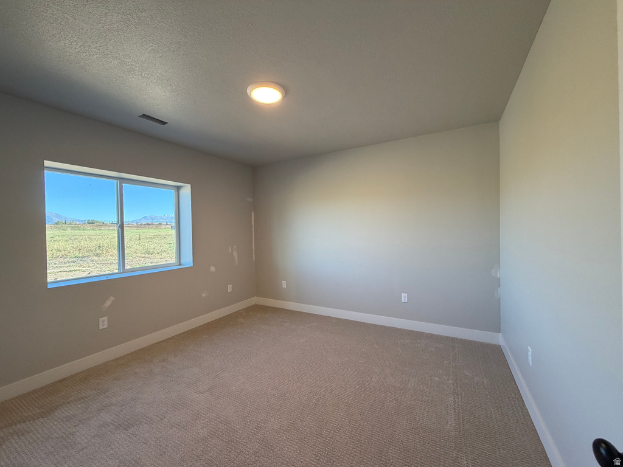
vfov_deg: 85.7
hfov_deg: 102.1
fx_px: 252
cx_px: 312
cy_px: 234
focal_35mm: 14
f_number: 2.2
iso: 160
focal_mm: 2.22
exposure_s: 1/120
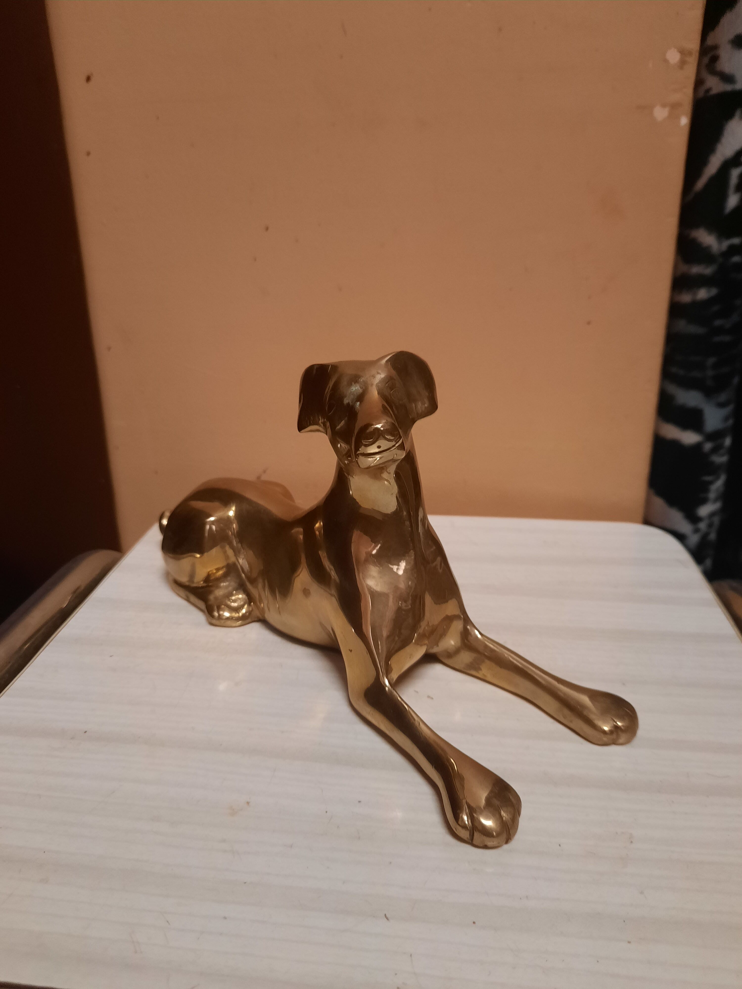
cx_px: 371
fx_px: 715
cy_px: 494
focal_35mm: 25
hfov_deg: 54.9
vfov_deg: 69.4
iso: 250
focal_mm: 4.6
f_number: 2
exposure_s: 1/33
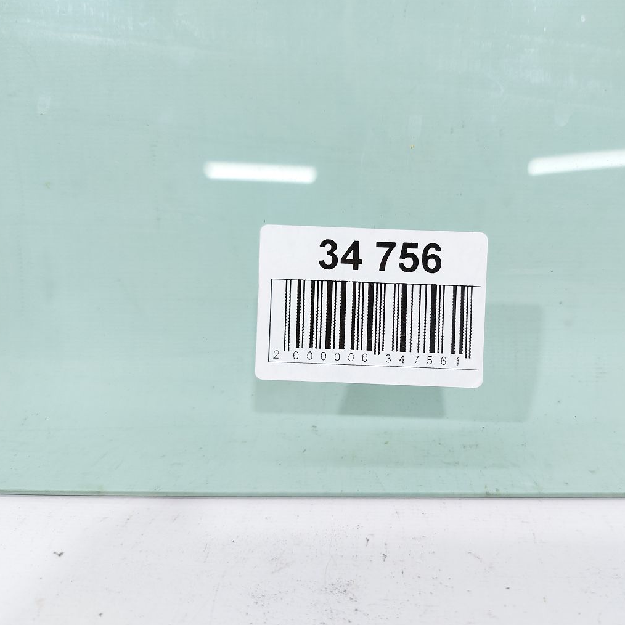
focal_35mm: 29
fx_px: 592
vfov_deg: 55.6
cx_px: 389
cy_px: 308
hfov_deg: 55.0
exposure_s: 1/50
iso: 64
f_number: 1.8
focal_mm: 5.23
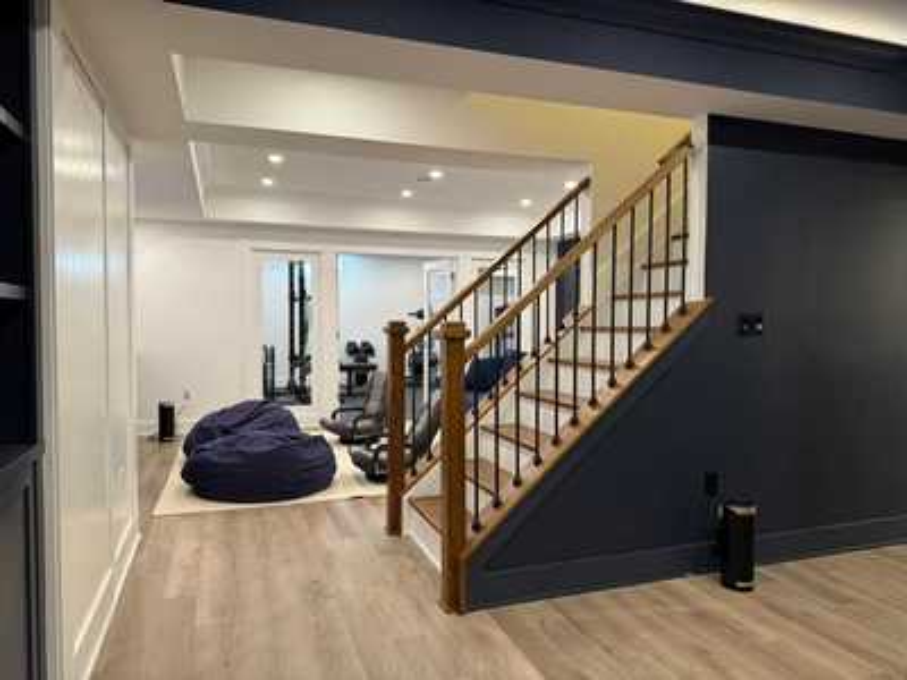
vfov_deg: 56.8
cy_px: 340
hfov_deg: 71.6
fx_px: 629
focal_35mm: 24
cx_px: 454
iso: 125
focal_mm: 6.76
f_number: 1.78
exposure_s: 1/60
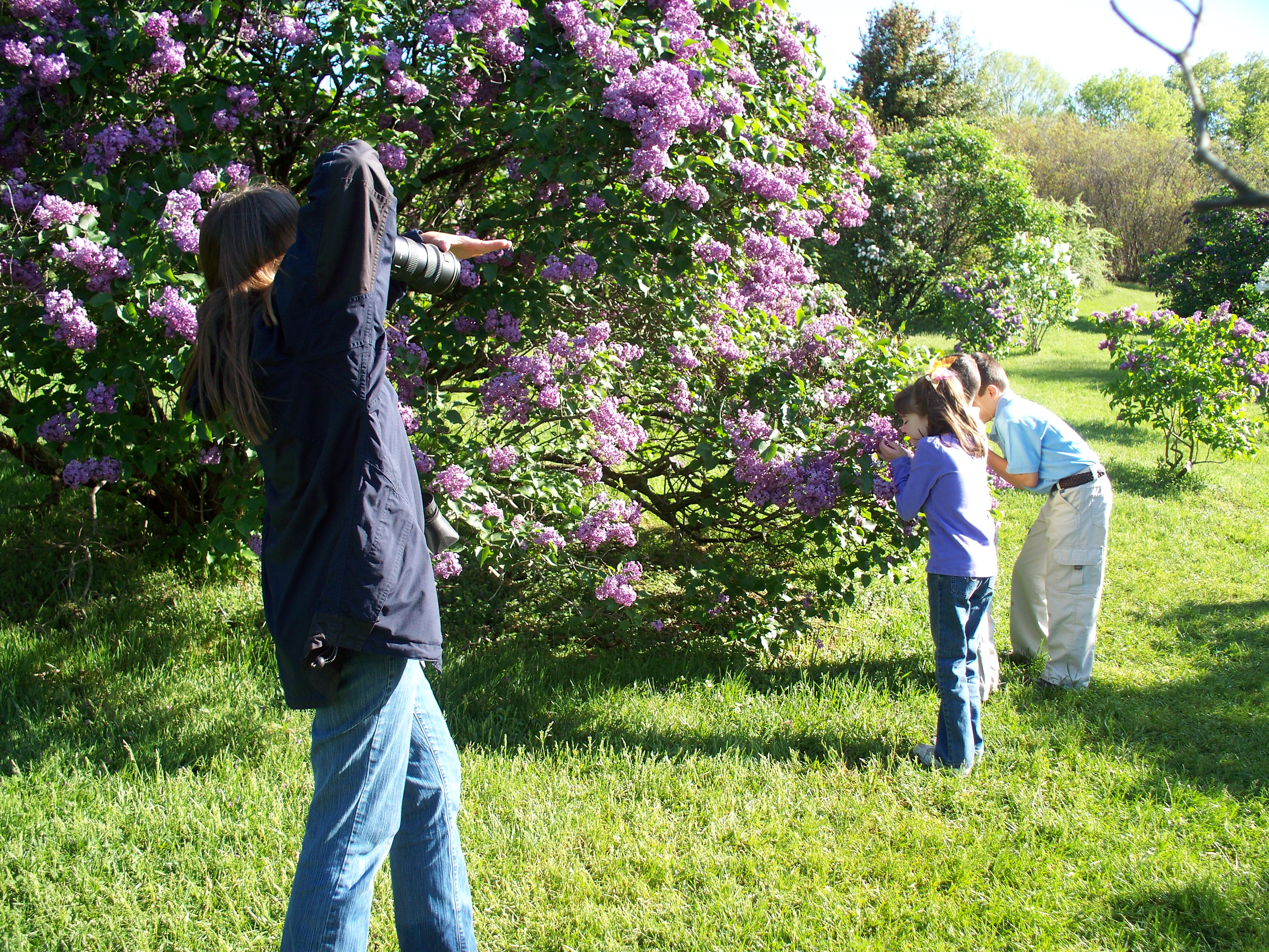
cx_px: 634
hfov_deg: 51.4
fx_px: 1320
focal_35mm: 36
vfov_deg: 39.7
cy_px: 476
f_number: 2.8
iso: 64
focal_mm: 7.54
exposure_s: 1/200
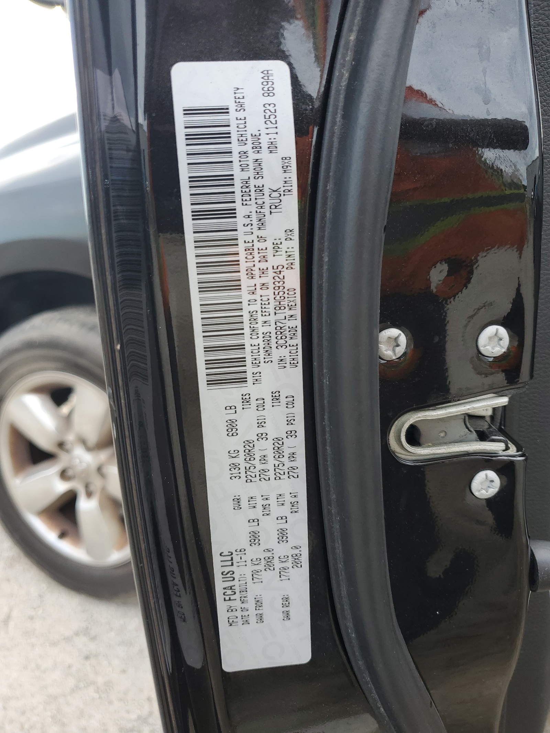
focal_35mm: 26
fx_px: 551
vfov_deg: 67.3
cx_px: 275
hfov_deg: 53.1
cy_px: 366
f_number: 1.5
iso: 50
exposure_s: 1/270
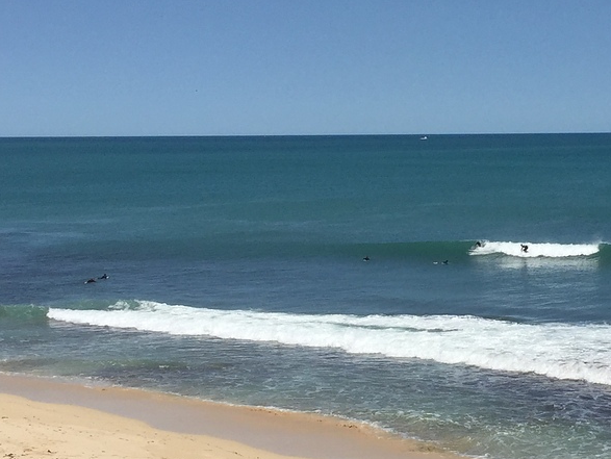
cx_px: 532
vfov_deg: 18.7
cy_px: 281
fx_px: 1395
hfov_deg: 24.1
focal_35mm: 79
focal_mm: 4.15
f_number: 2.2
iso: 32
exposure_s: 1/4950
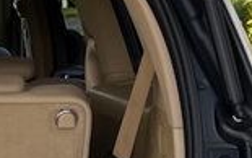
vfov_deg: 7.2
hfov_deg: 10.9
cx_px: -163
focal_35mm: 182
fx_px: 1250
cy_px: 114
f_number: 1.5
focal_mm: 5.7
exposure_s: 1/607
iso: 50
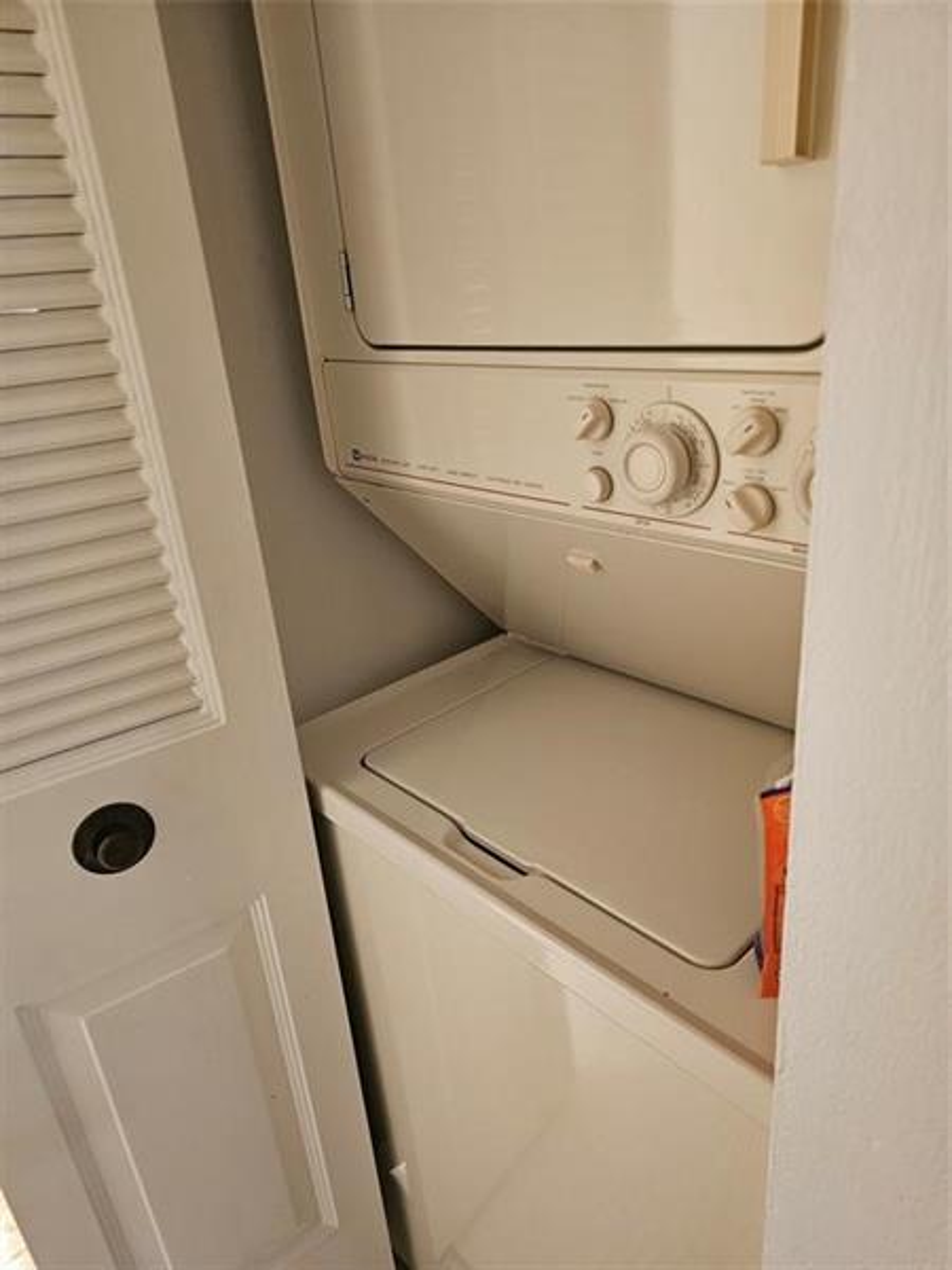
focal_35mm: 23
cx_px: 476
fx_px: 843
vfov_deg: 73.9
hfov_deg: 58.9
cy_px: 635
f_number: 1.7
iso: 640
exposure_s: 1/60
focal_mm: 6.3
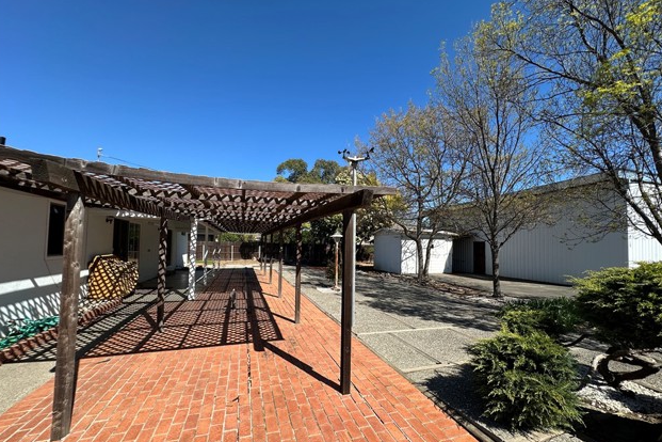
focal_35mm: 15
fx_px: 276
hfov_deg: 100.4
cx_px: 327
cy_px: 235
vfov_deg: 77.2
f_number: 2.2
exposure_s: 1/1335
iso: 50
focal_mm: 2.22
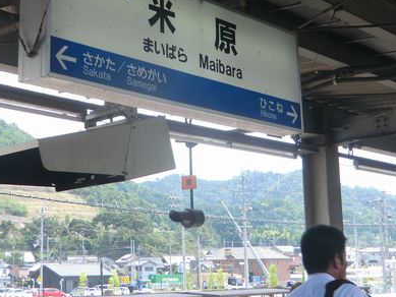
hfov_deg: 27.0
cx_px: 169
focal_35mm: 72
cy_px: 51
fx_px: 824
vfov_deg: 20.2
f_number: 3.8
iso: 64
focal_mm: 7.1
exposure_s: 1/160
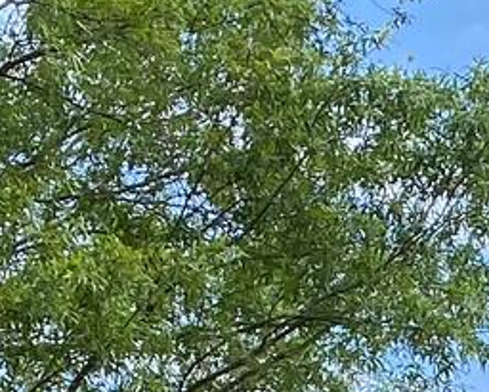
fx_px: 2939
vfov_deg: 6.4
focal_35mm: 203
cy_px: 1457
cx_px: 1188
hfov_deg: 8.6
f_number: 1.8
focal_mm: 4.25
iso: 32
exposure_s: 1/845
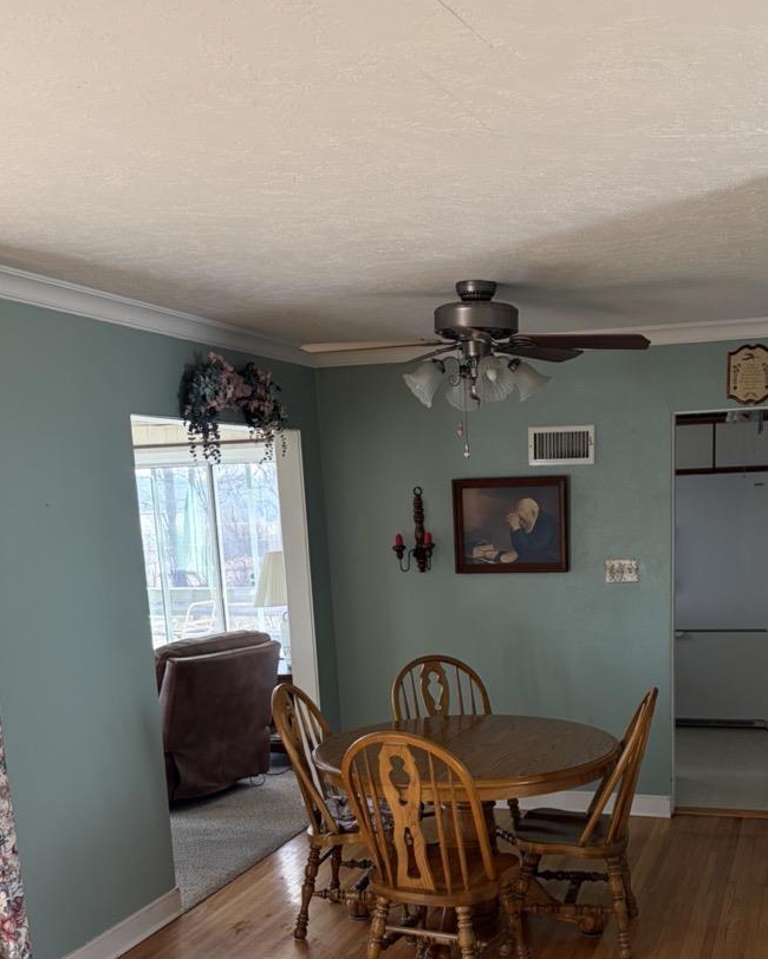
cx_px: 471
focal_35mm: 40
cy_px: 715
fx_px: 1136
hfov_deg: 37.2
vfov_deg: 44.3
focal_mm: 5.96
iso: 125
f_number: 1.6
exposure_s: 1/152
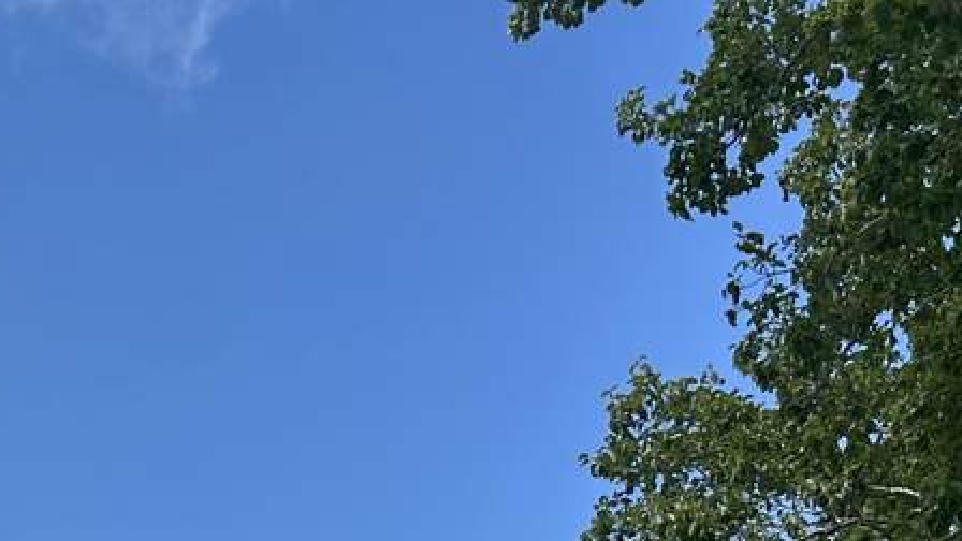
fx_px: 2066
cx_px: -232
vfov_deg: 13.2
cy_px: 1028
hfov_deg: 23.6
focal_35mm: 81
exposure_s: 1/5319
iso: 50
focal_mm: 5.7
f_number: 1.5
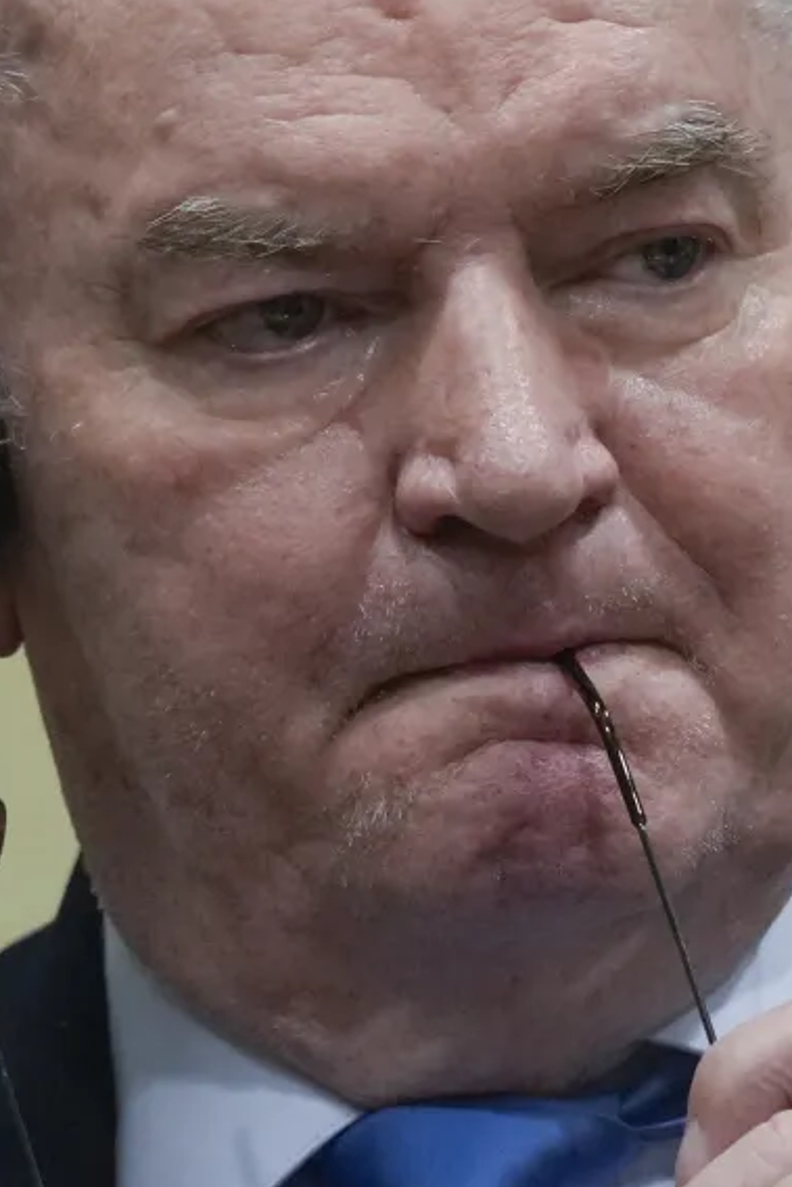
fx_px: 26481
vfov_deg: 2.6
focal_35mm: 803
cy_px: 683
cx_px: 639
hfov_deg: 1.7
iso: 2000
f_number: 3.2
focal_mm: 400
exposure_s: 1/500
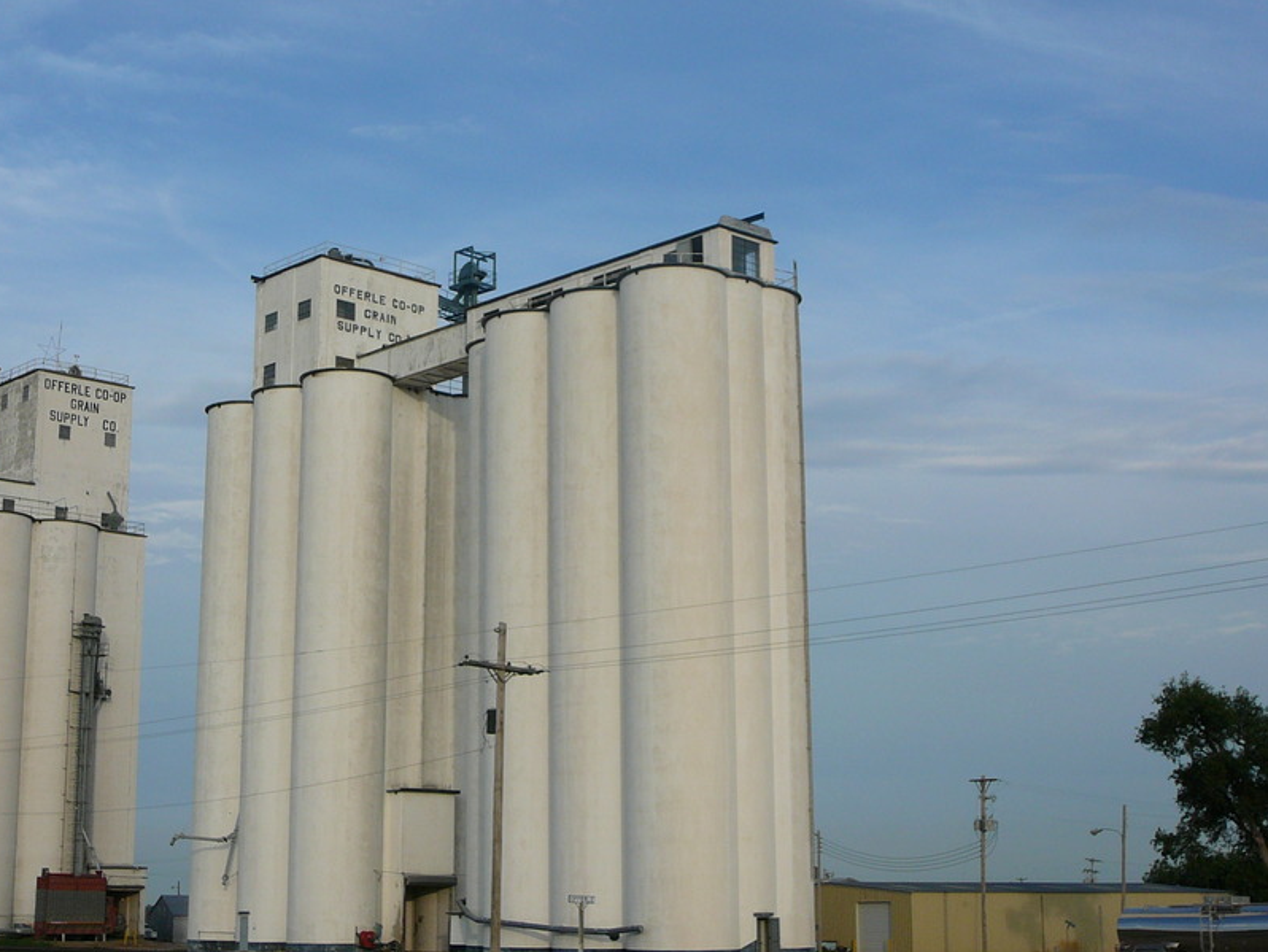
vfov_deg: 26.6
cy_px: 456
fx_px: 2015
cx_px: 590
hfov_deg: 34.9
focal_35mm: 55
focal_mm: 7.3
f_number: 3.4
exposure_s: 1/800
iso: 80
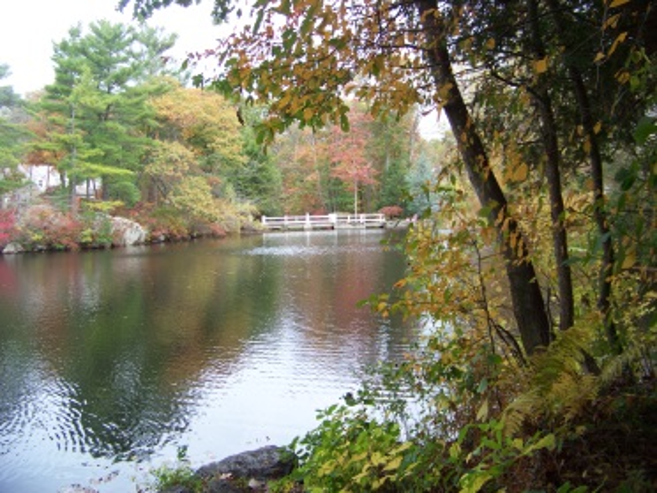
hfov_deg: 51.4
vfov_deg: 39.7
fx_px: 683
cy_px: 246
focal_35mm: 36
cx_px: 328
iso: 65
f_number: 2.8
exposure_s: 1/100
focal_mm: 5.85
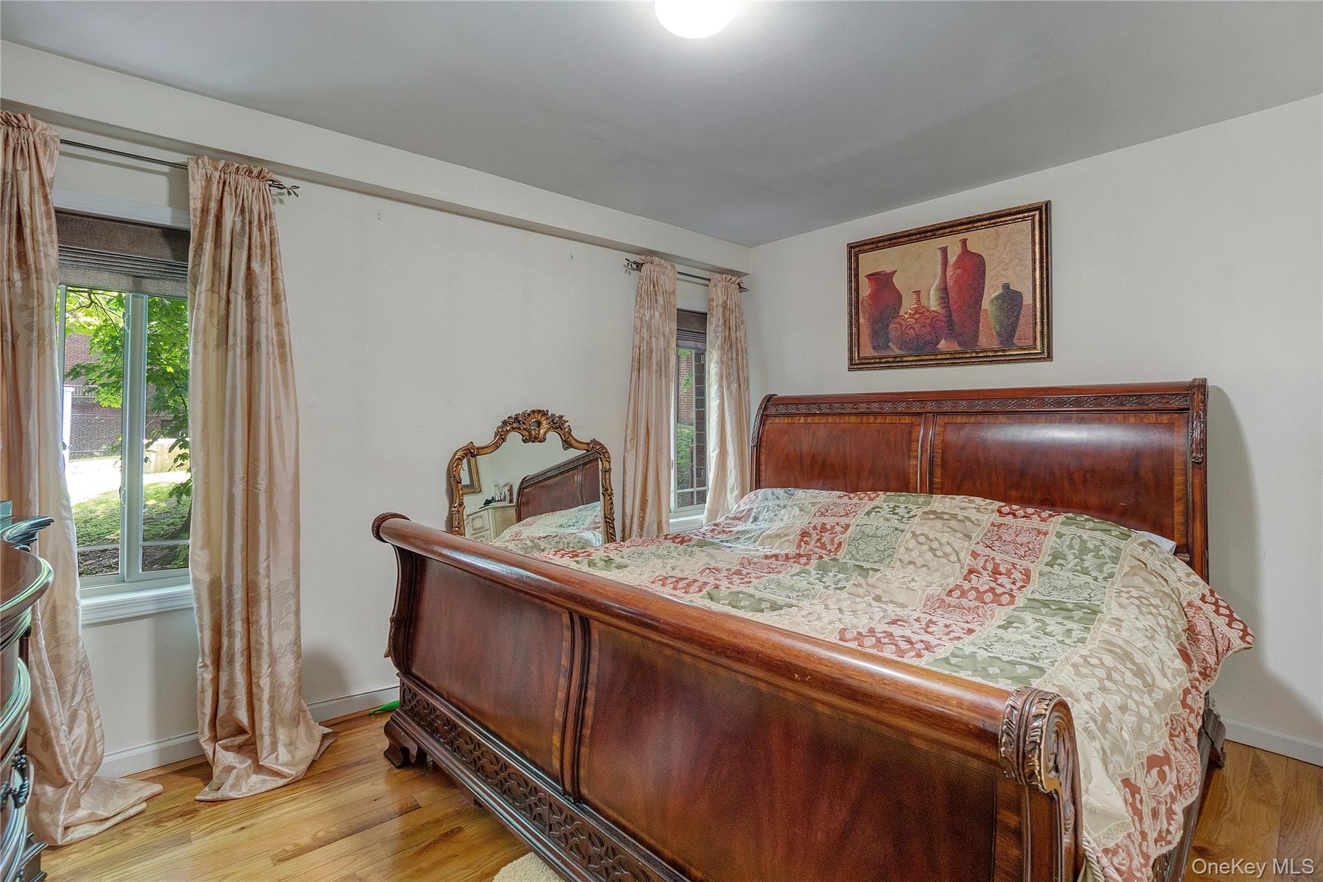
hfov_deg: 100.4
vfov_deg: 77.3
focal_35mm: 15
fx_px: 551
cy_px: 441
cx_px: 662
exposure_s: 1/3.33
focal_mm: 10
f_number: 9
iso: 800
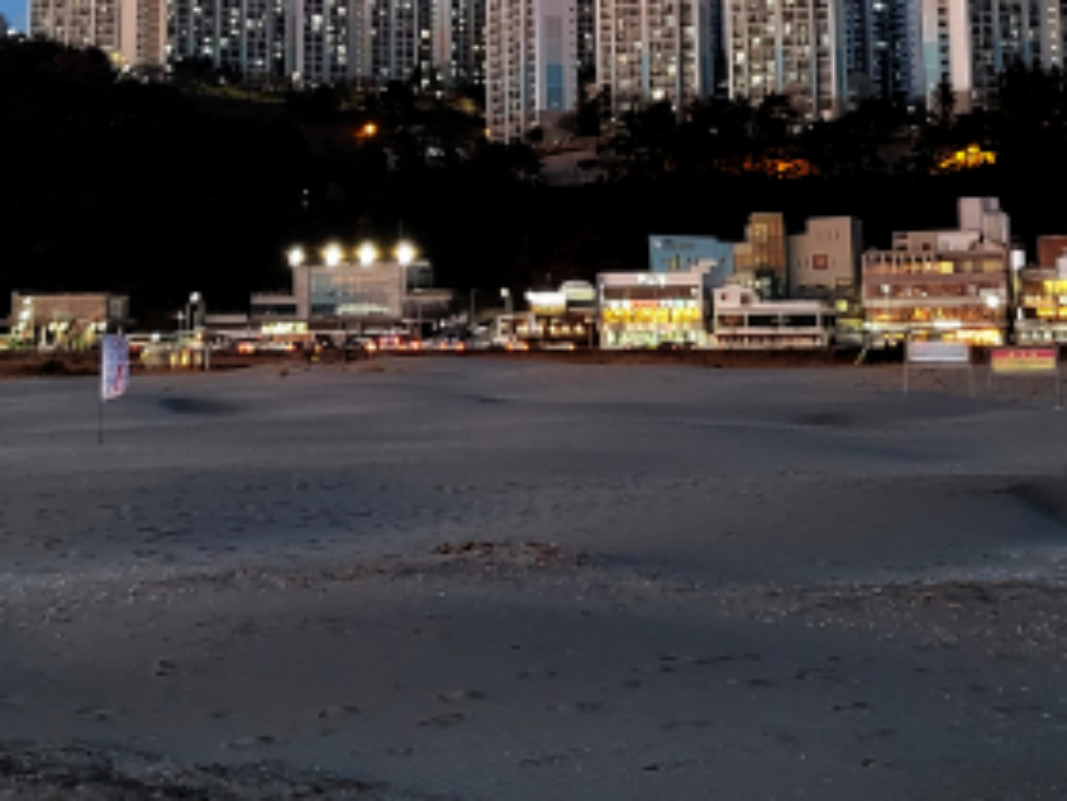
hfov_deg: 26.2
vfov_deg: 19.3
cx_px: 387
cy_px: -19
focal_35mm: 74
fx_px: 2282
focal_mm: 4.25
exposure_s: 1/30
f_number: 1.8
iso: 500
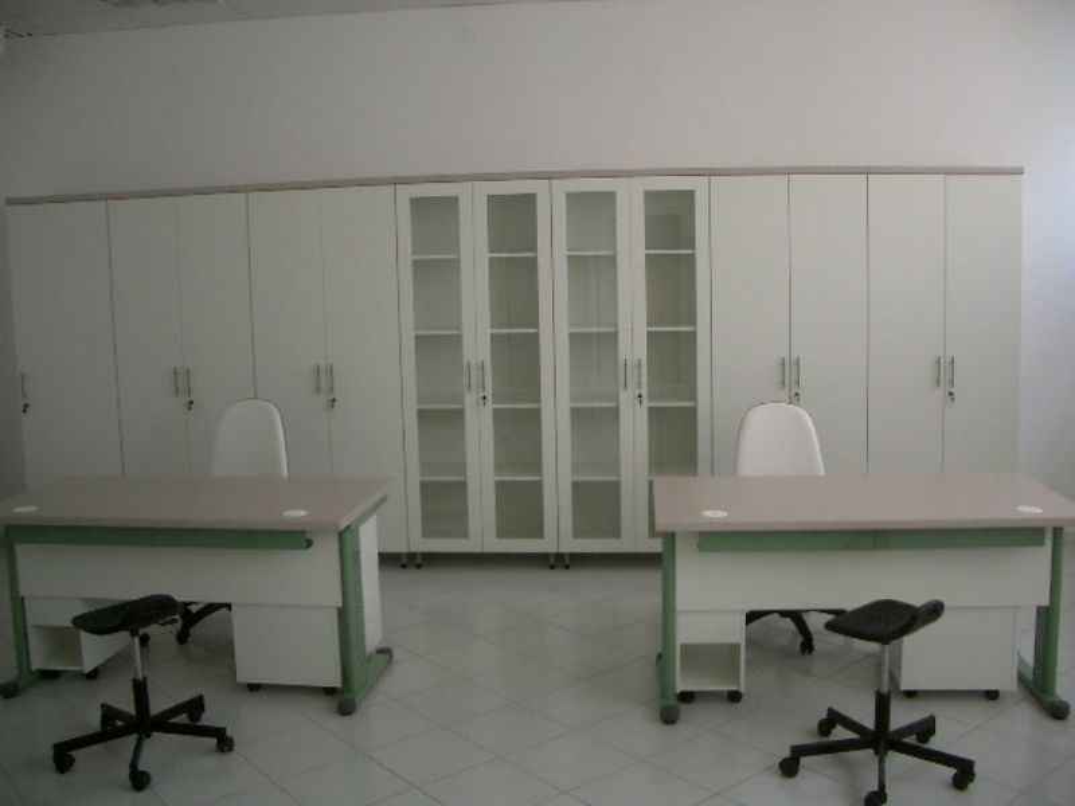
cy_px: 403
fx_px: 1087
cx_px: 538
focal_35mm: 35
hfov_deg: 52.6
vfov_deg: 40.7
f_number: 2.6
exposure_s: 1/50
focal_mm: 5.8
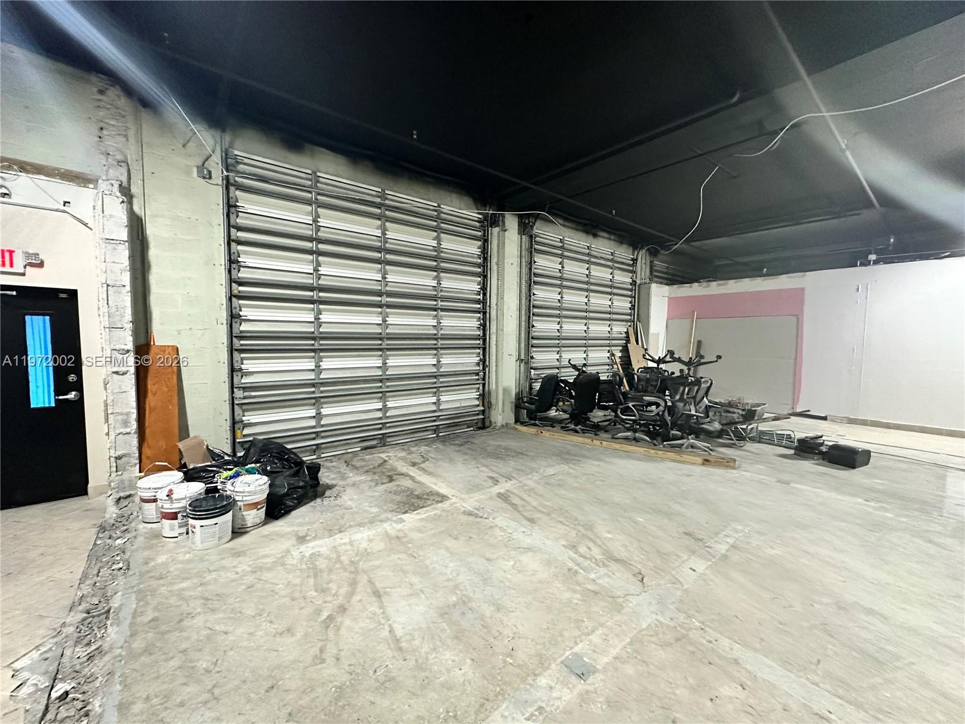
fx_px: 390
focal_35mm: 14
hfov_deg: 102.1
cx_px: 482
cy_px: 362
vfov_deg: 85.7
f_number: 2.2
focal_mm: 2.22
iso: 640
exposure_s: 1/60
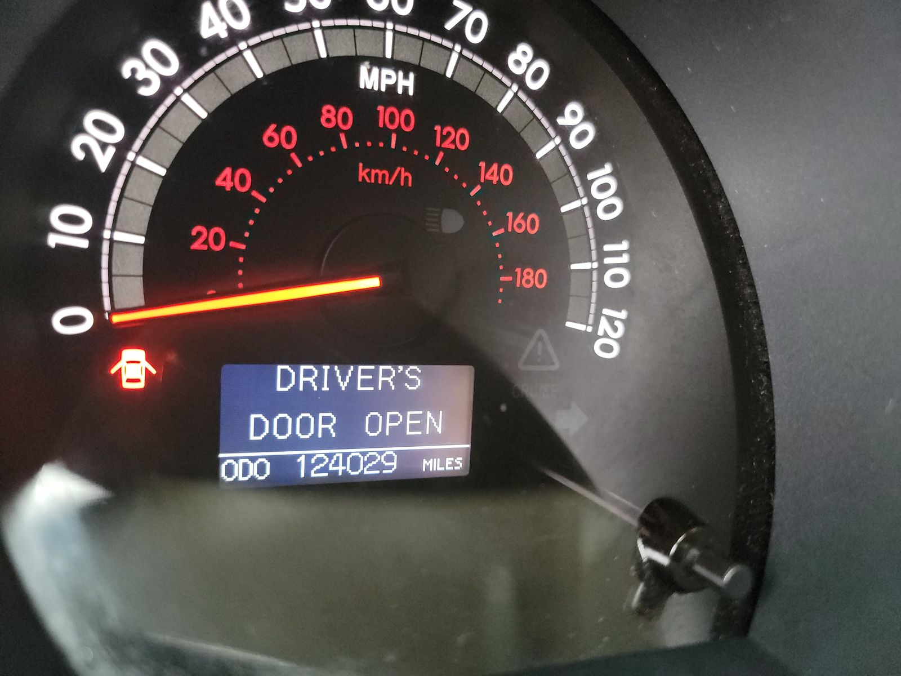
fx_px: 625
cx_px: 450
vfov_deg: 56.8
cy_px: 338
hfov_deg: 71.6
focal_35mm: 24
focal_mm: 6.7
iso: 2437
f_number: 1.8
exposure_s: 1/59
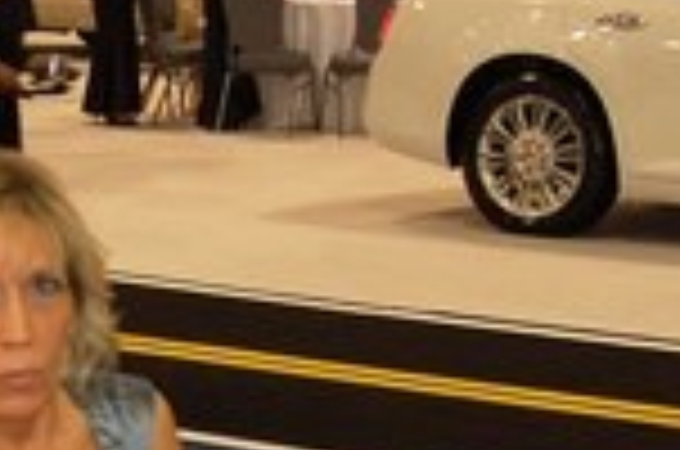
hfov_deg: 12.8
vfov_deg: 8.5
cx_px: -32
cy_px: 504
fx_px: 2997
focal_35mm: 159
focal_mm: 32
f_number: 4.5
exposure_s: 1/60
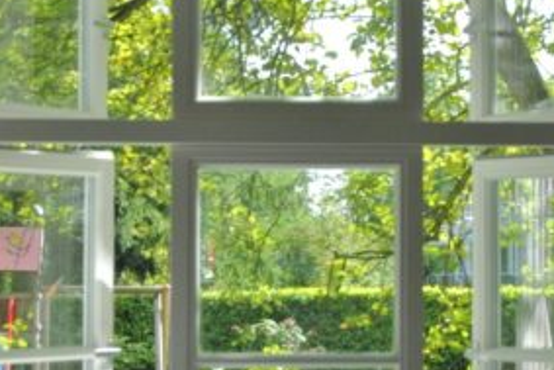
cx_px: 341
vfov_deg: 10.9
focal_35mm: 126
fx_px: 1945
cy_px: 161
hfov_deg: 16.2
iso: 100
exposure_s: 1/160
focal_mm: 31
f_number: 6.3
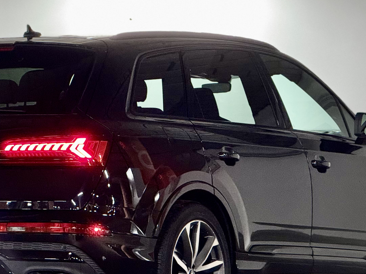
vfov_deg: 6.7
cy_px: 178
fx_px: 2358
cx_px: 141
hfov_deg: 8.9
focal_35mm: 223
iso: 640
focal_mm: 15.66
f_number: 2.8
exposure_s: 1/33
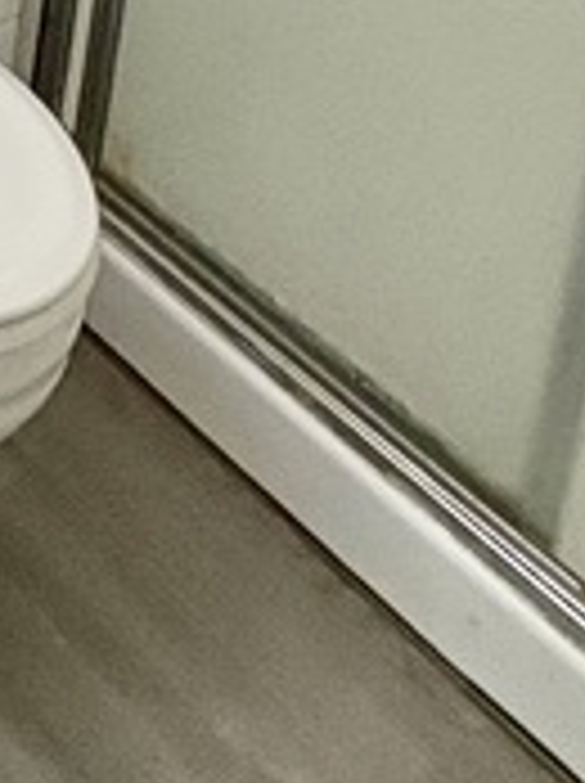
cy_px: -778
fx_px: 1965
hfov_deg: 15.4
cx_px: -338
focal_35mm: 87
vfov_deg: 16.9
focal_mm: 2.22
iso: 250
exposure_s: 1/60
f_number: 2.2
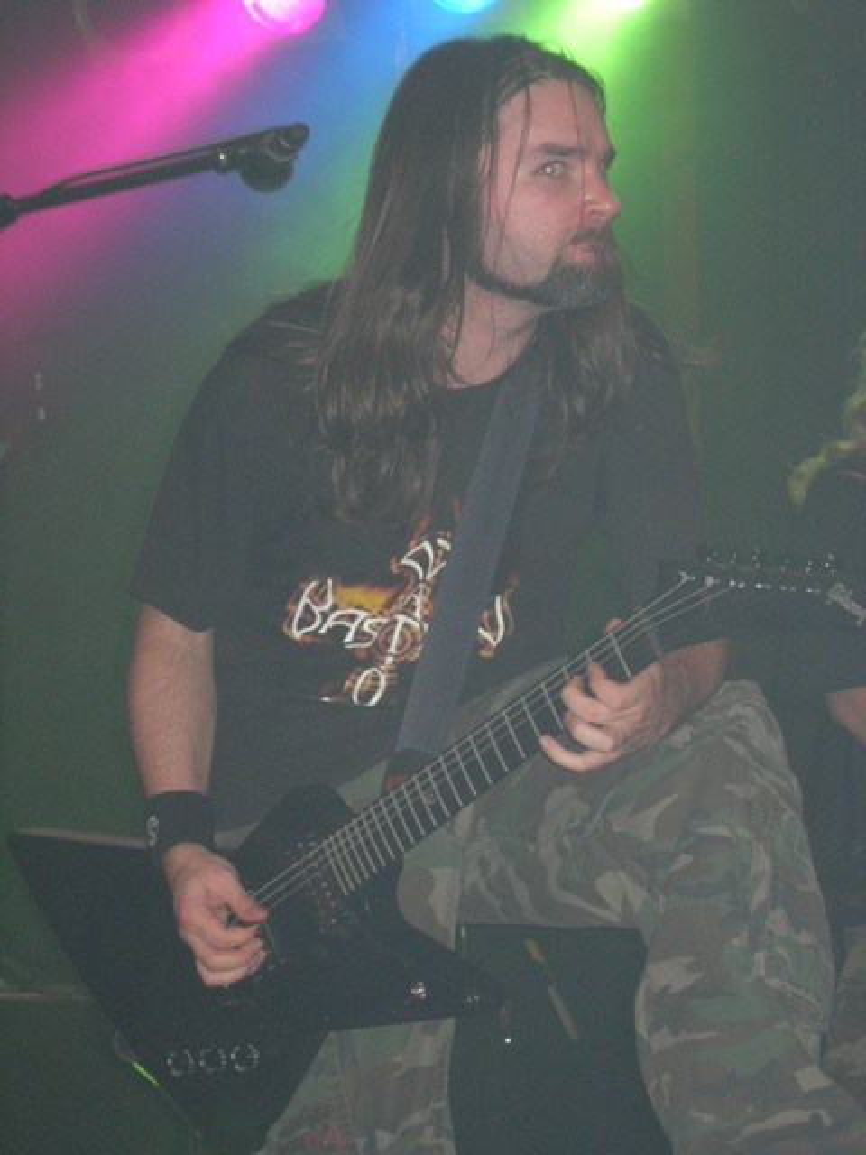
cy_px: 578
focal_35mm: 113
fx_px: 3769
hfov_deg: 13.1
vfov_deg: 17.4
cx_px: 433
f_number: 4.9
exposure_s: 1/60.1
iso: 200
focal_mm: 23.4
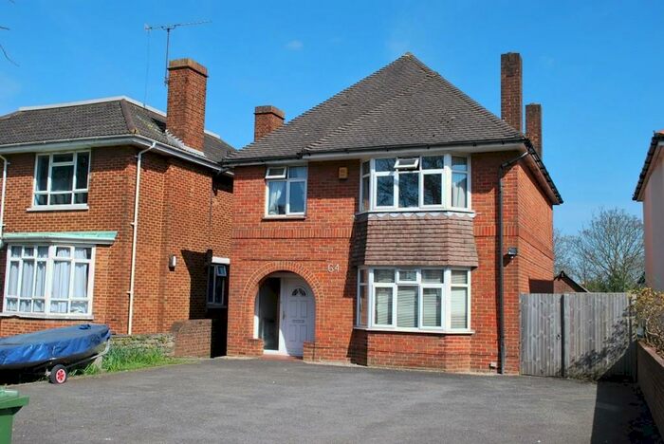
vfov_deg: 36.9
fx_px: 665
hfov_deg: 53.1
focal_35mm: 36
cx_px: 332
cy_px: 222
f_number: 8
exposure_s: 1/250
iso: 100
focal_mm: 24
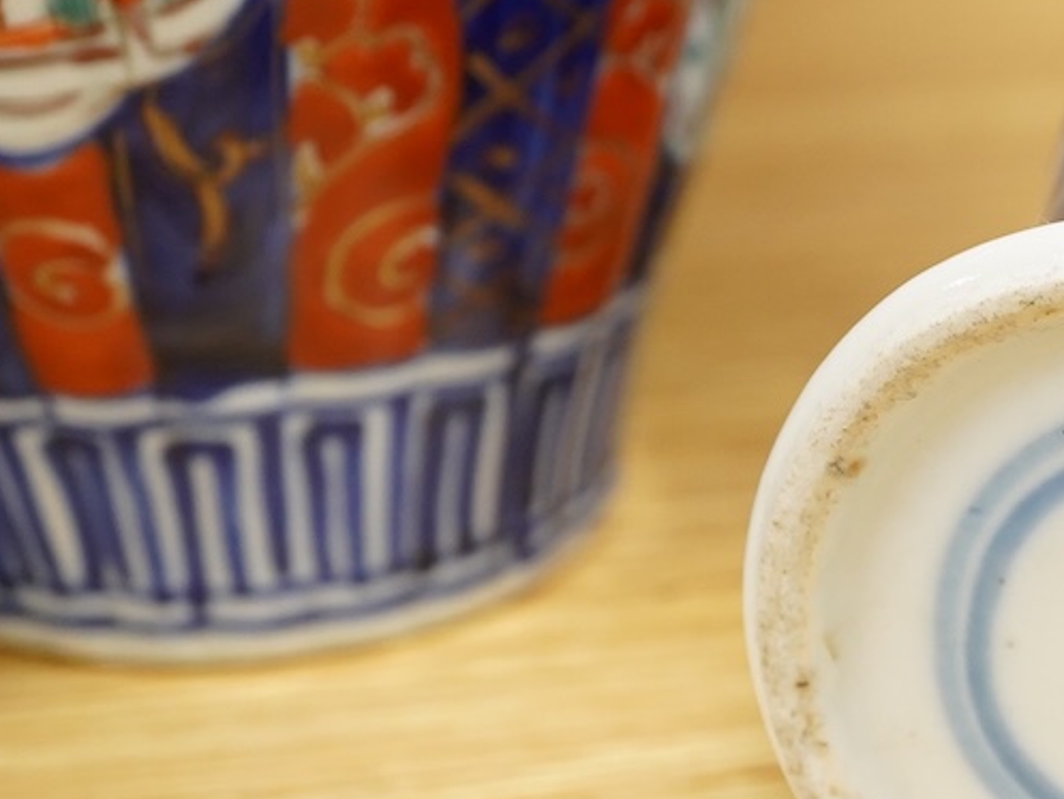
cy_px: 533
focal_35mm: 98
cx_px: 1106
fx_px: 3013
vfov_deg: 15.1
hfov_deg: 19.4
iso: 2000
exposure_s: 1/125
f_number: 5
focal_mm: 30
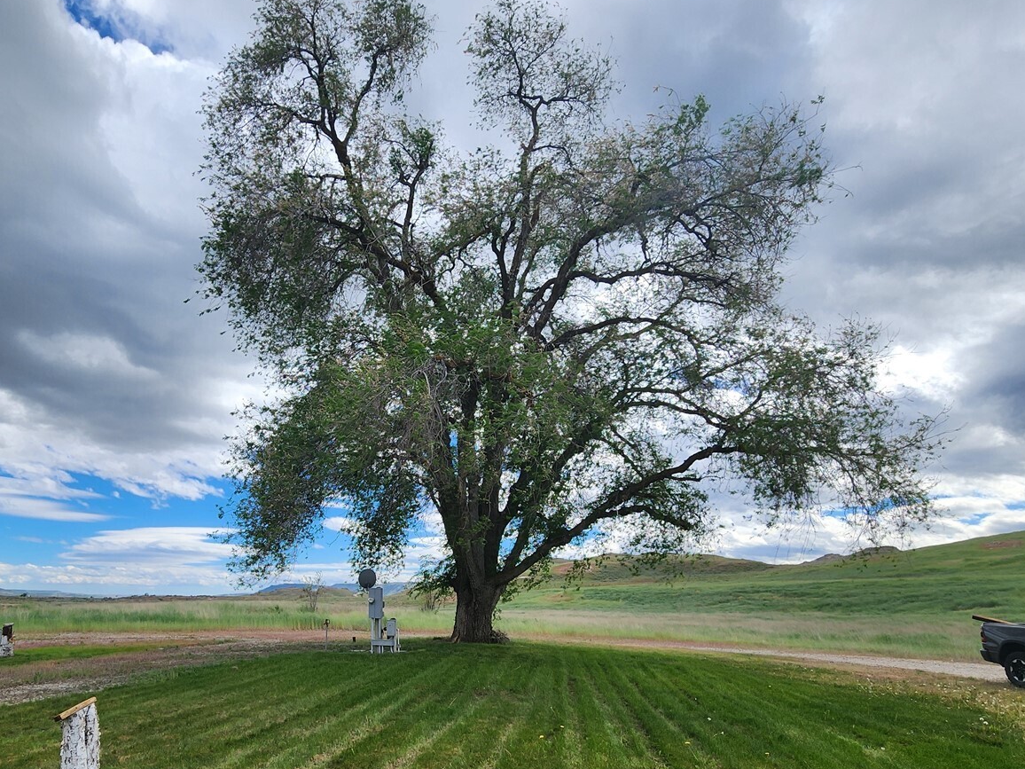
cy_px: 505
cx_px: 440
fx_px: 533
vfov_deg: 69.8
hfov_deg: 87.2
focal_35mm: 18
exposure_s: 1/2157
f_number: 2.2
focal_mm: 2.2
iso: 50
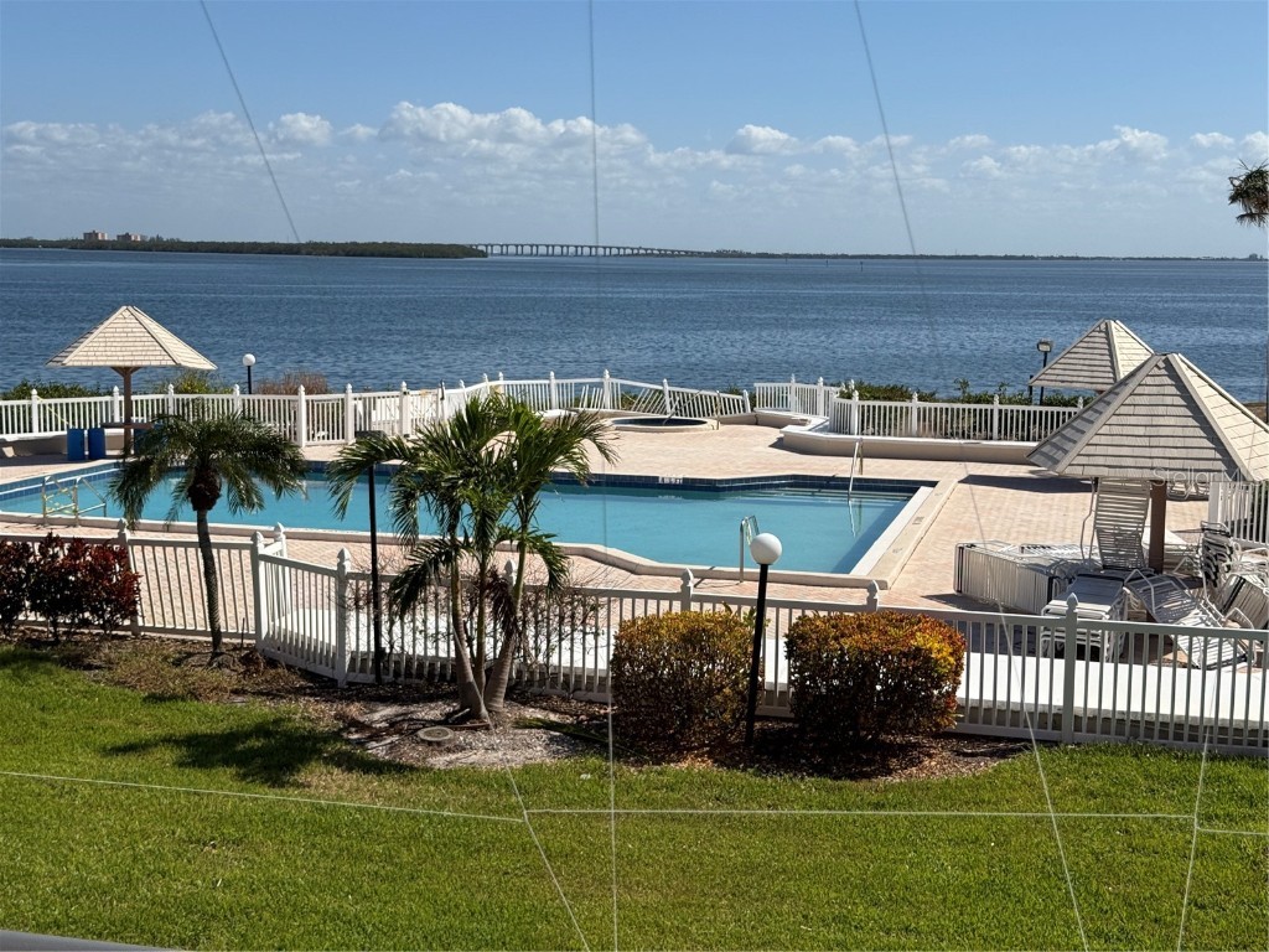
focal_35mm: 48
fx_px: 1760
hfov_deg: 39.7
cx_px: 634
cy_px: 476
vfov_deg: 30.3
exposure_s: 1/7143
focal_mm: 6.76
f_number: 1.78
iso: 64
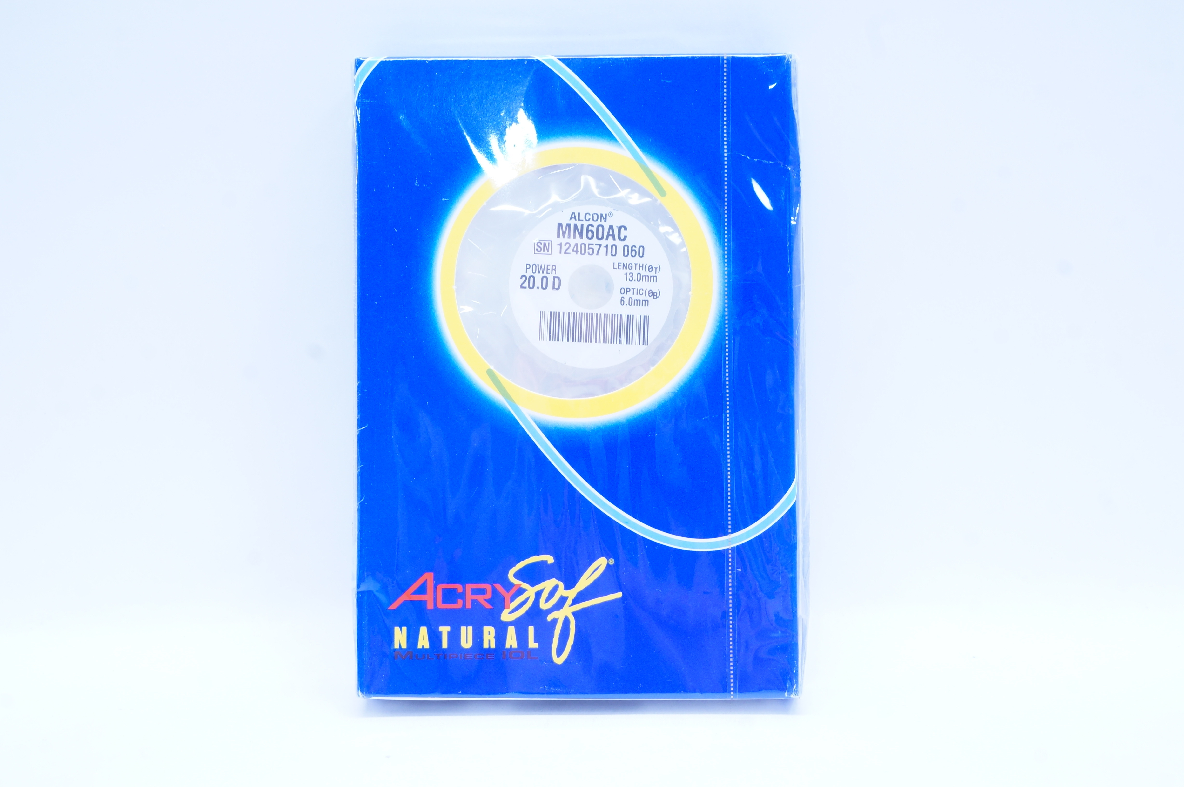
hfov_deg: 42.4
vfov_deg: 28.9
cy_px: 394
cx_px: 592
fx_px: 1528
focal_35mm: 46
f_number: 11
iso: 400
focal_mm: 31
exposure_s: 1/10
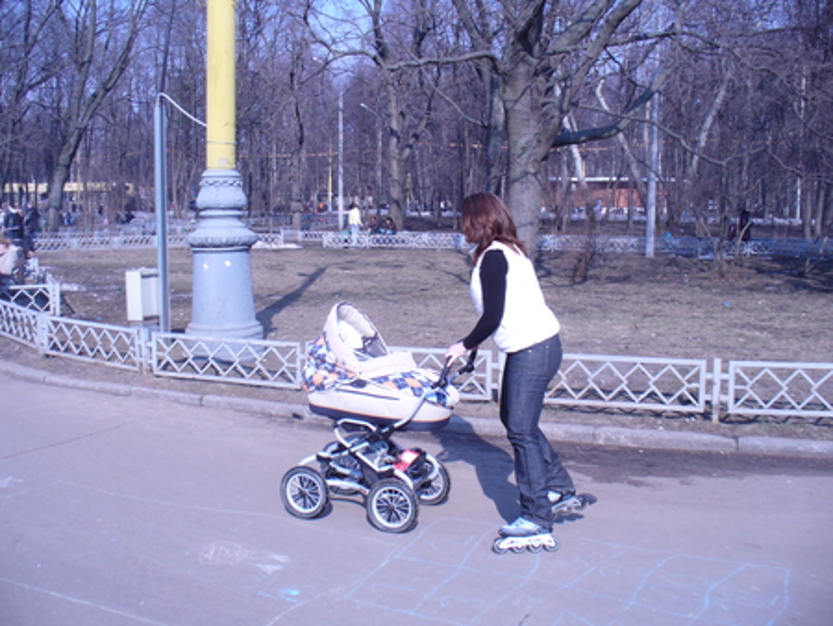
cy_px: 313
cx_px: 416
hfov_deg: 50.1
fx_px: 891
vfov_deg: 38.7
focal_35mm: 37
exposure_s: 1/200
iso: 80
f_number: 5.6
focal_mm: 6.1
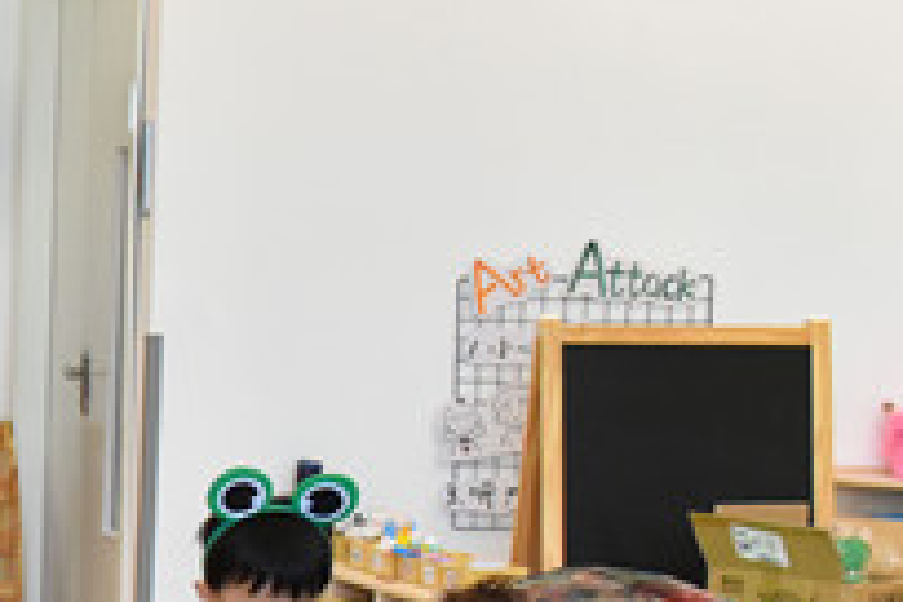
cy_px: 575
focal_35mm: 114
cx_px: -757
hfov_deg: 15.3
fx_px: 2859
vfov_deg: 11.9
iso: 3200
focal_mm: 29
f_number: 4
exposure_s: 1/320
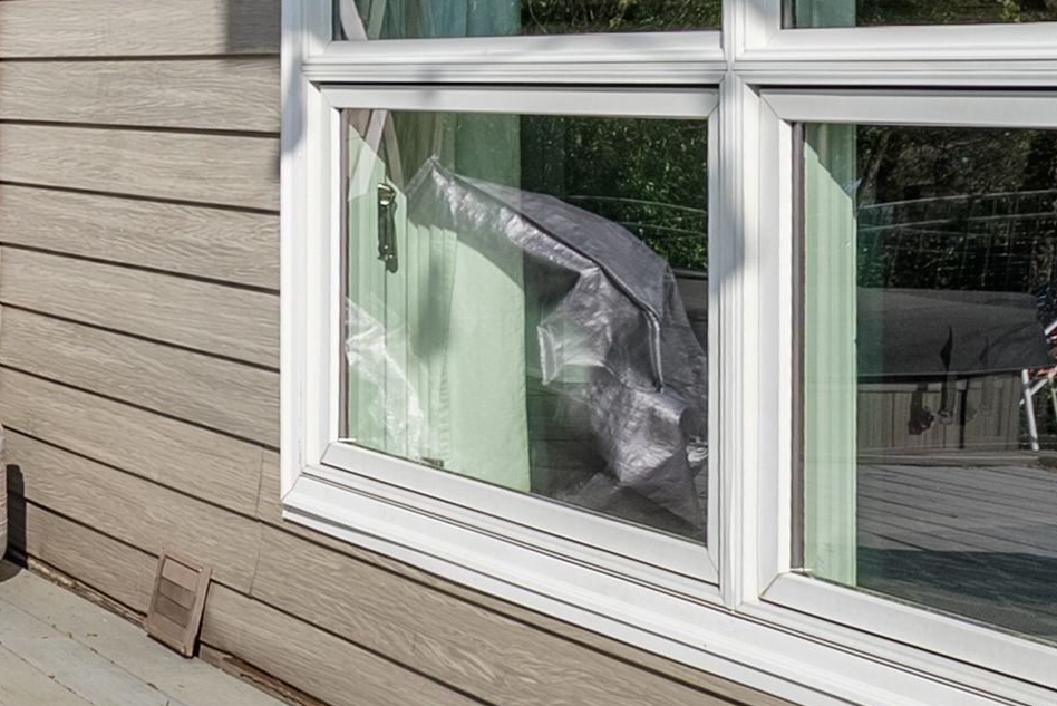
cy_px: -163
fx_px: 2245
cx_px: -1014
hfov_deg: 18.4
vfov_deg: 17.0
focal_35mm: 76
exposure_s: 1/250
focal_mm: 17.1
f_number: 9
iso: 100
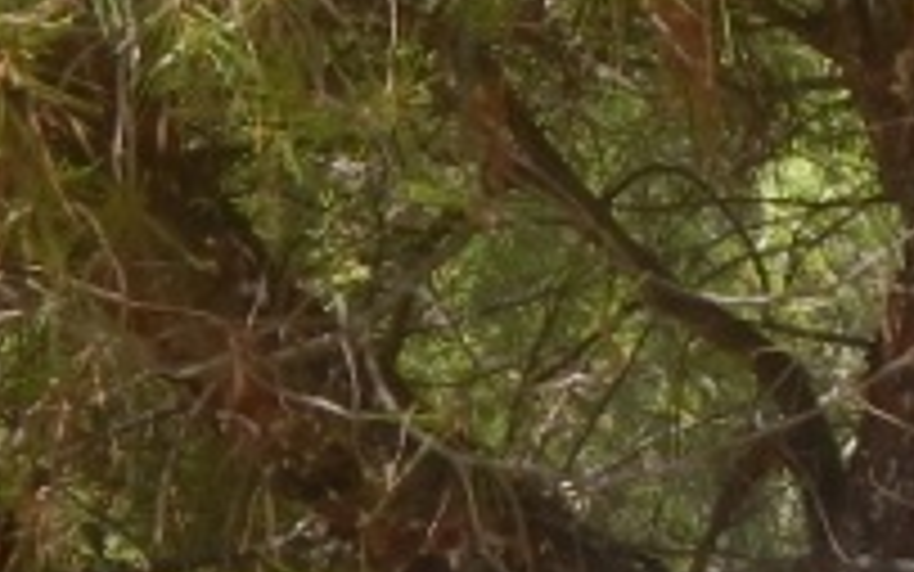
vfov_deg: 6.4
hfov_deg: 9.9
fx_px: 5058
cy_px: 703
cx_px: 1477
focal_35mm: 203
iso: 125
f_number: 3.4
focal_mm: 6.8
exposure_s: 1/320
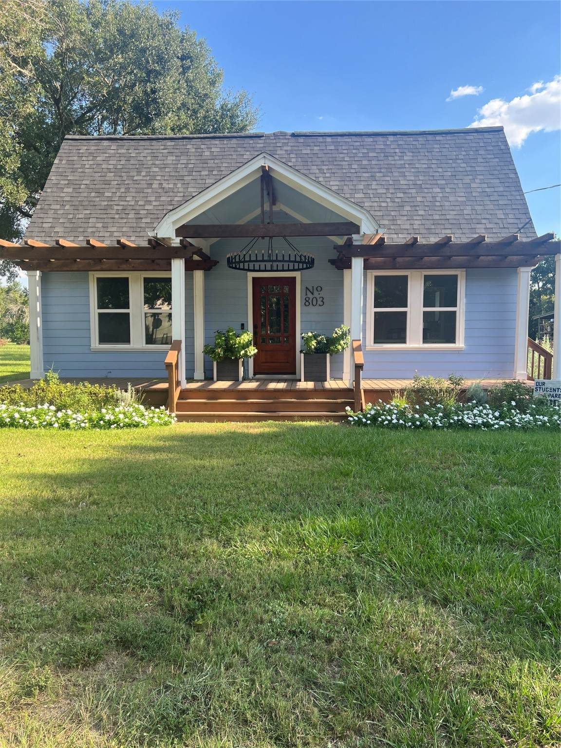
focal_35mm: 26
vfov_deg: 67.3
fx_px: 562
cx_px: 280
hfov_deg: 53.1
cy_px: 374
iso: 50
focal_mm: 5.7
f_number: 1.5
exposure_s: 1/786
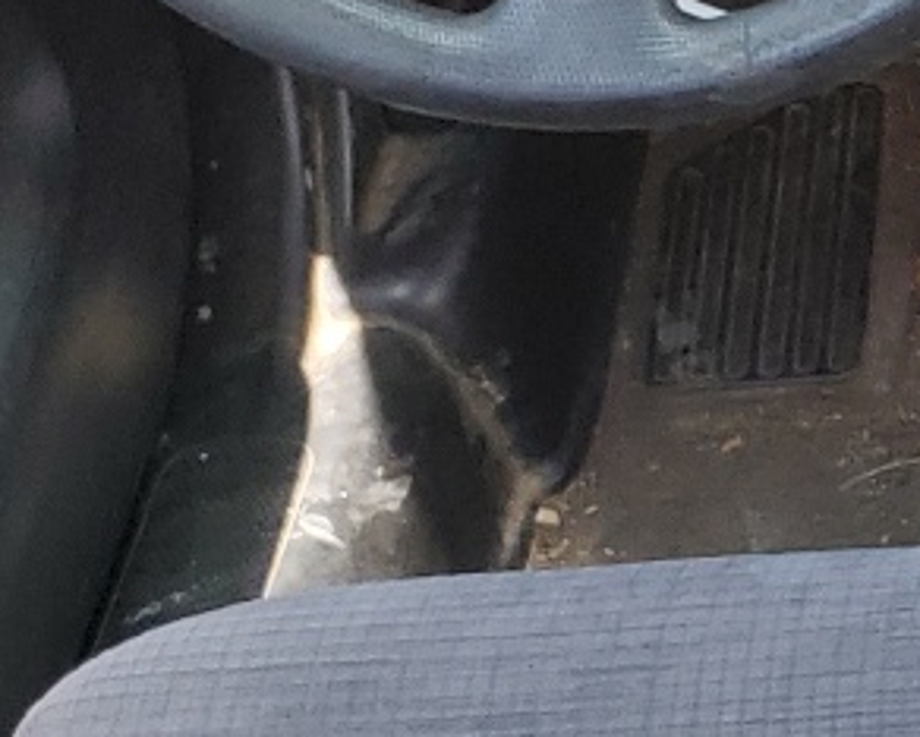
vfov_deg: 11.1
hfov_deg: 11.9
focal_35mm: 139
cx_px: 2013
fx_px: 3787
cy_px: 463
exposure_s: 1/60.2
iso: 53
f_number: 1.5
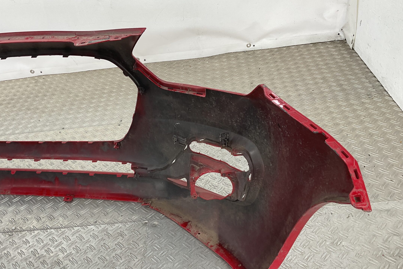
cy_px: 152
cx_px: 177
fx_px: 403
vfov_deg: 36.8
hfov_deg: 53.0
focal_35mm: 36
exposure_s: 1/100
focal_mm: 3
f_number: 1.8
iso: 25
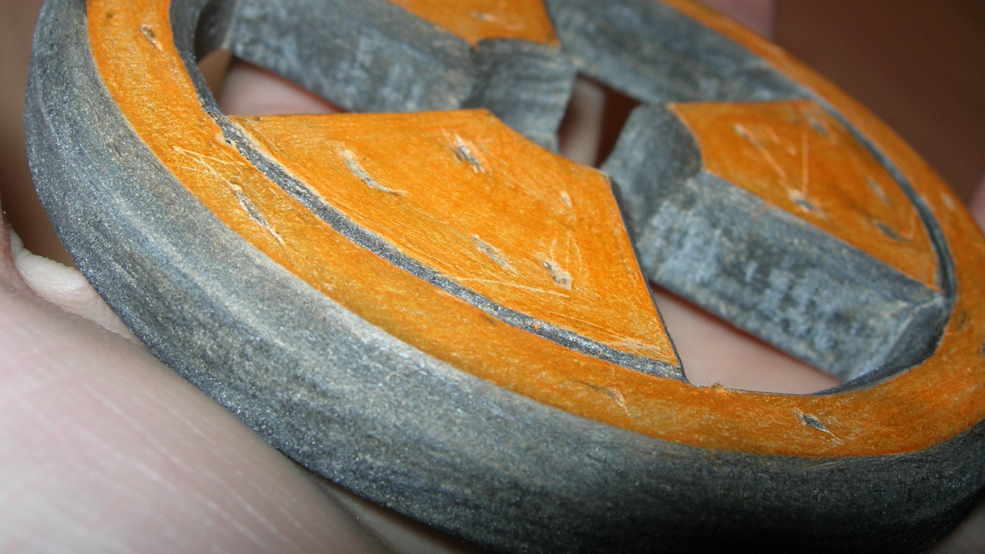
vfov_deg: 24.3
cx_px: 536
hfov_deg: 42.1
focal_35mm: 49
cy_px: 189
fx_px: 1280
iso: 64
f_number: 4.8
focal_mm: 7.8
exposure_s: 1/60.1
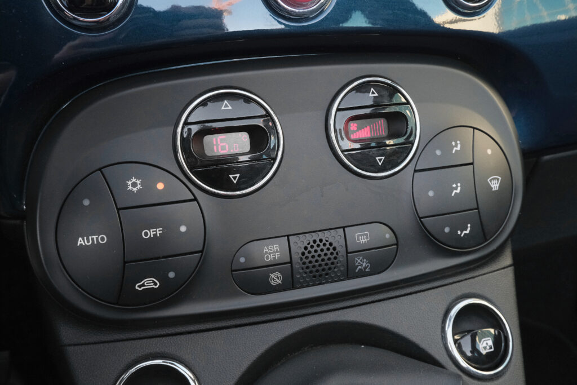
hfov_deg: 55.8
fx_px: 545
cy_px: 192
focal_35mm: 34
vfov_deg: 38.9
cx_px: 288
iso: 2000
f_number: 9
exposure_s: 1/100
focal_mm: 22.8
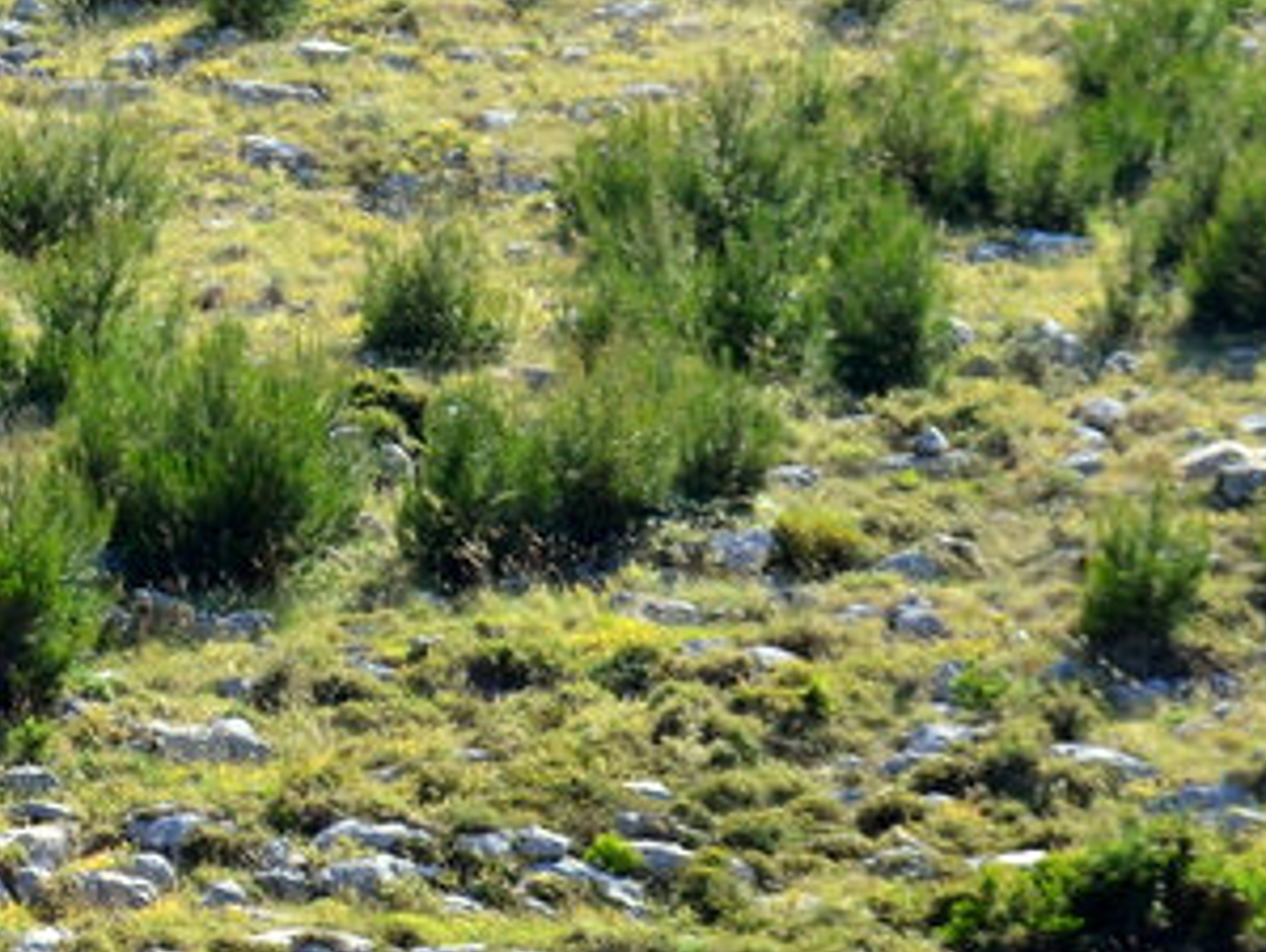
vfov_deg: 7.0
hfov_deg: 9.2
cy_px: 1087
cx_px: -373
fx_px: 7773
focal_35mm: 212
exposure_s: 1/320
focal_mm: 55
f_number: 10
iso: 400
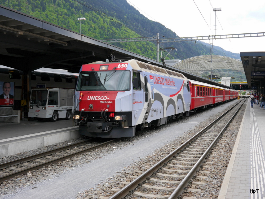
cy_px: 100
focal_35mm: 42
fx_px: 322
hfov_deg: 44.8
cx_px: 132
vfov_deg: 34.3
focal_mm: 21
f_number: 5
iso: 160
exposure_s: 1/160
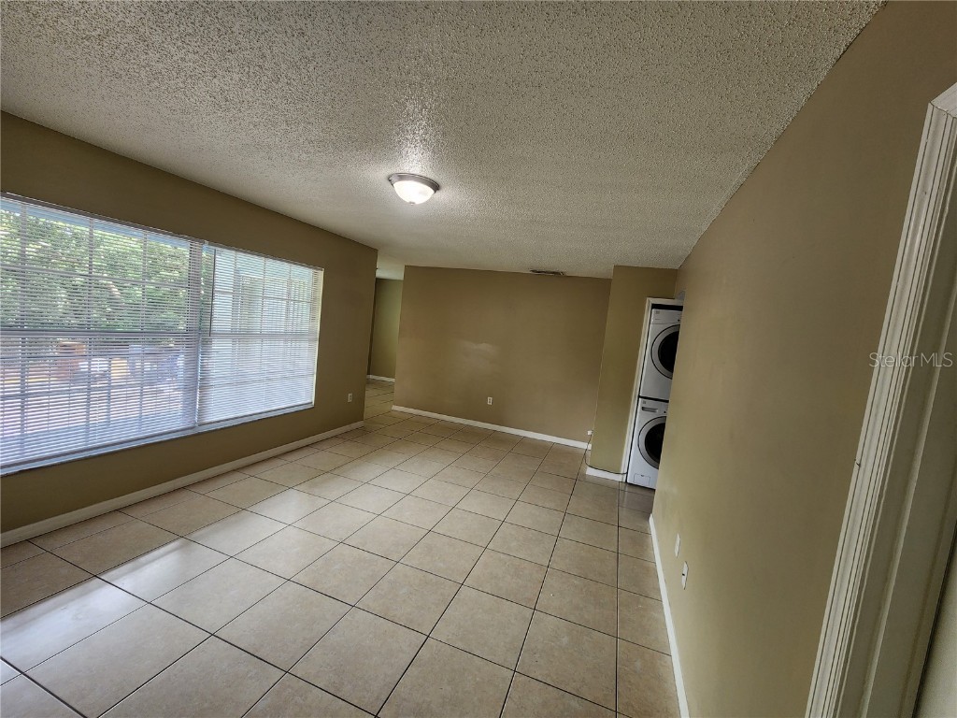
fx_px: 359
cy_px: 359
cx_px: 478
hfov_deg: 106.2
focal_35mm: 13
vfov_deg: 89.9
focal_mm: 2.2
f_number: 2.2
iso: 80
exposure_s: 1/60
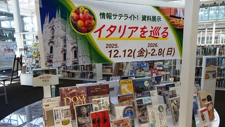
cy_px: 76
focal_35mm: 26
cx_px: 116
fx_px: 155
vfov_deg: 44.2
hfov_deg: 71.9
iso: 125
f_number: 2.8
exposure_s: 1/40
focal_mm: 8.8
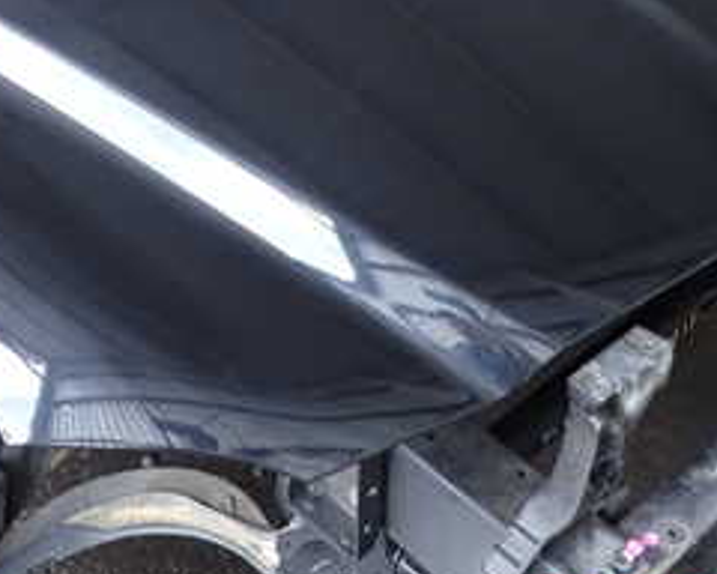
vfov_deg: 23.7
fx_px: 1294
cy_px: -27
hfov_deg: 30.9
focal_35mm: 61
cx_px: 326
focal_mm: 4.5
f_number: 2
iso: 100
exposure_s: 1/60
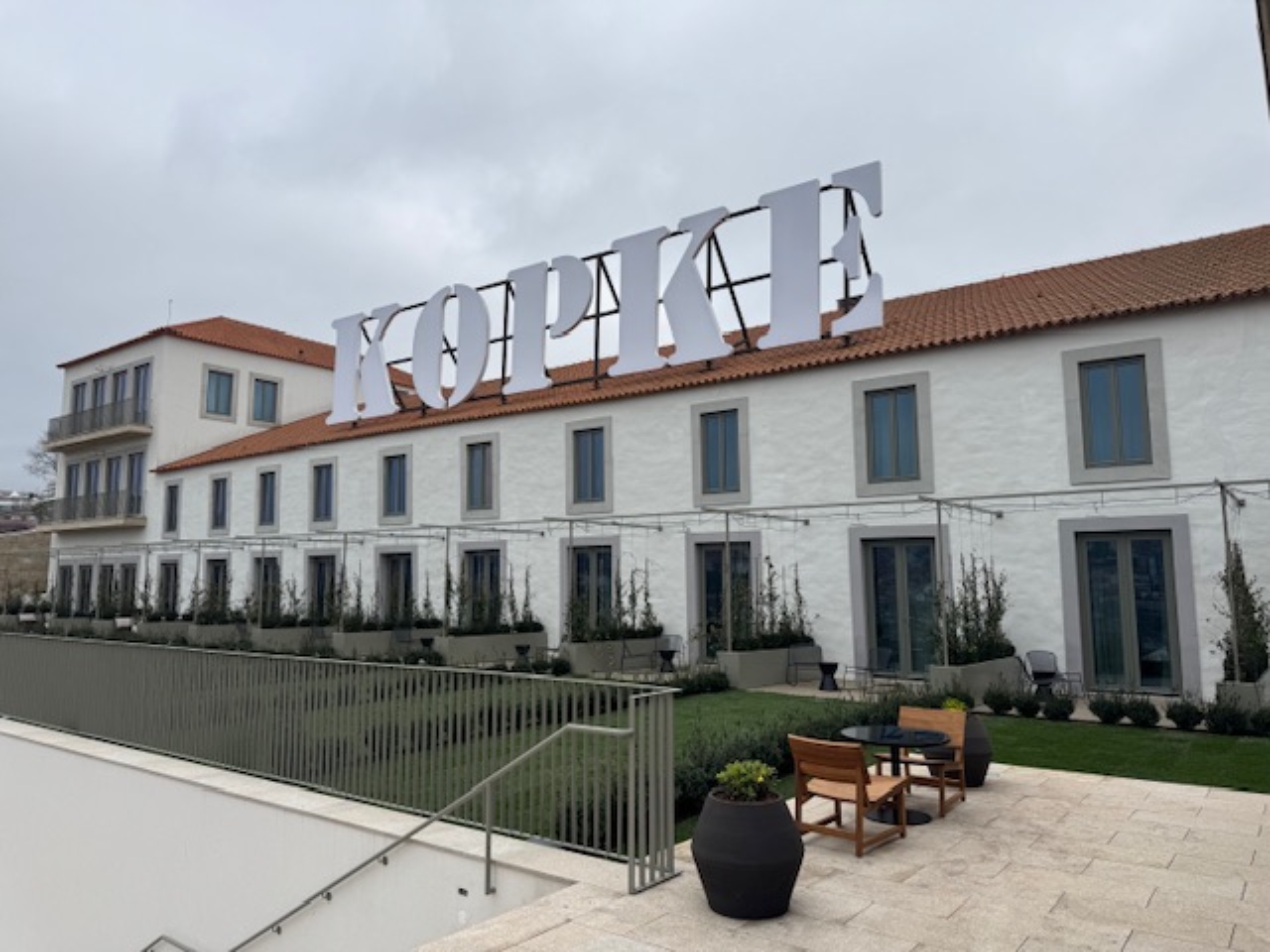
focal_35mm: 24
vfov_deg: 56.8
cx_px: 635
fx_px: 881
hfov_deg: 71.6
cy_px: 476
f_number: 1.78
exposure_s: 1/2415
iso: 80
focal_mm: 6.76
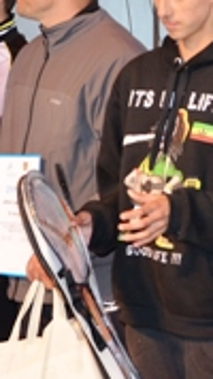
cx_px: 209
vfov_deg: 14.5
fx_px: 1477
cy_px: 43
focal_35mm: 147
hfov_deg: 8.2
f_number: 4
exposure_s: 1/125
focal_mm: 26
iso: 400
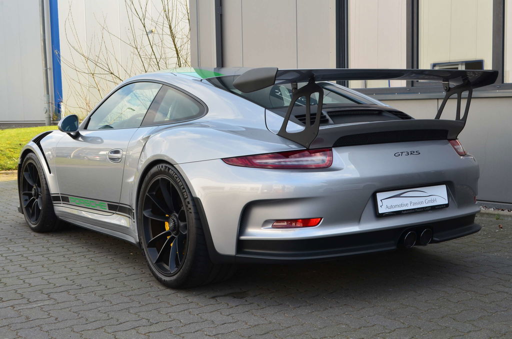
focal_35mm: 51
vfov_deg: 26.4
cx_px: 256
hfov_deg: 39.0
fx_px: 724
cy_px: 170
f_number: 10
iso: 250
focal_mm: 34
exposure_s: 1/60
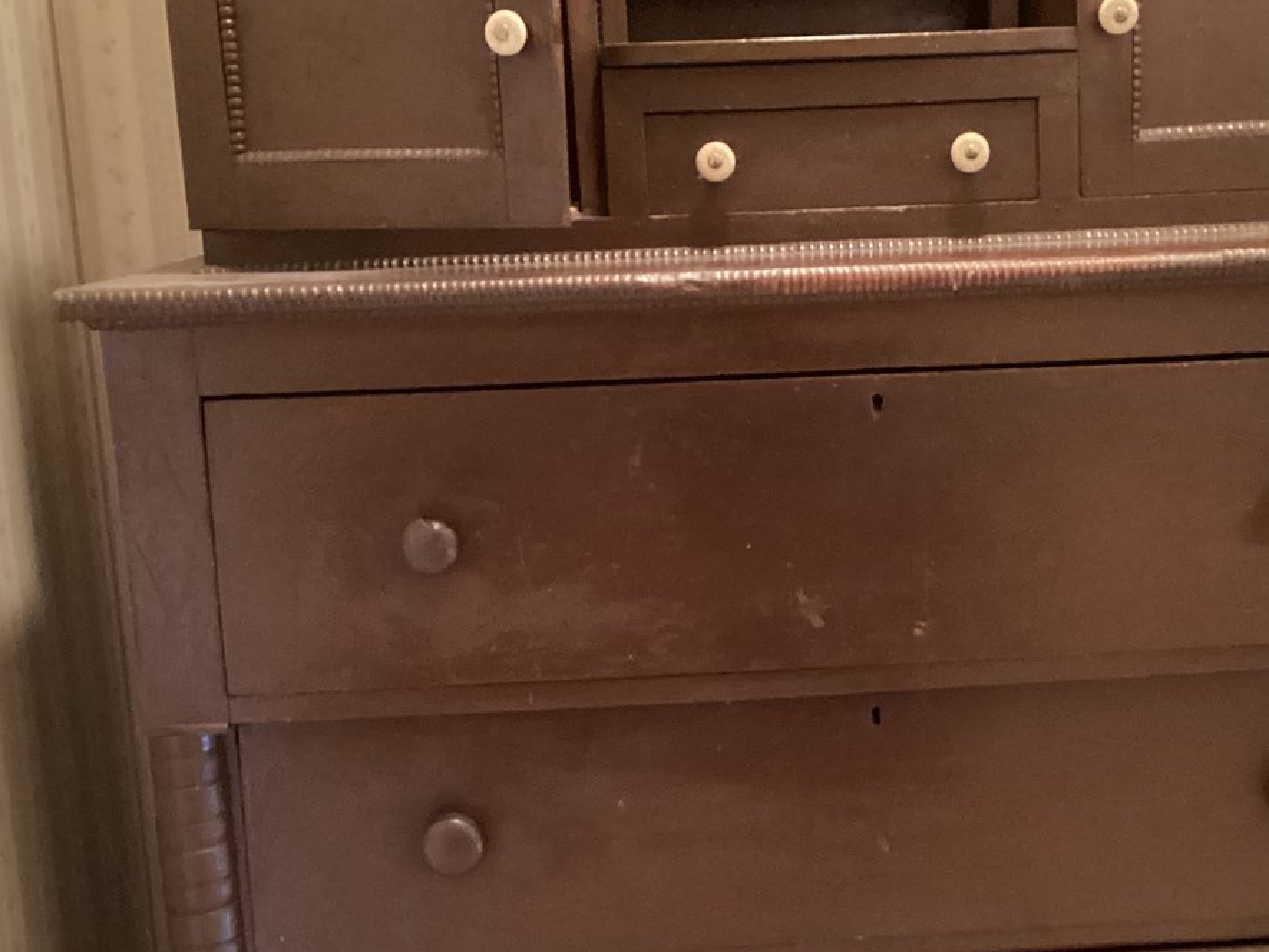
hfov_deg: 36.0
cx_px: 782
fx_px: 1943
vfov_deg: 27.4
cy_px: 589
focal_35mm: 53
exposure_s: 1/17
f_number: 2.4
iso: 640
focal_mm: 3.3
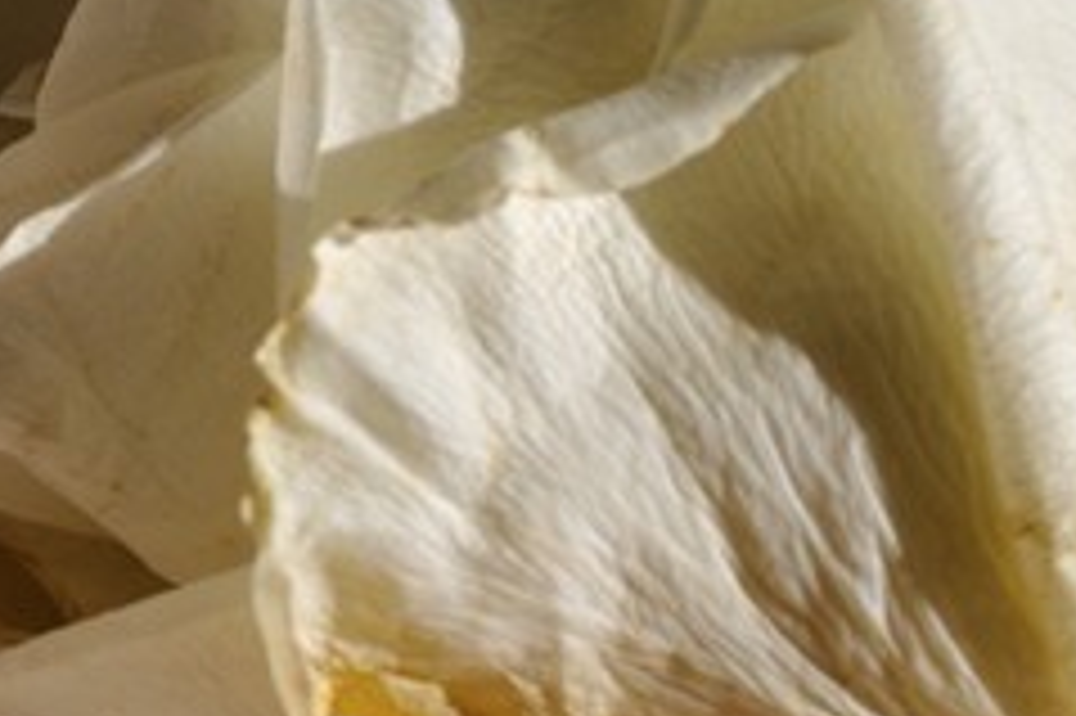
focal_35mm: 282
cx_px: -873
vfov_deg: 4.9
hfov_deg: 7.1
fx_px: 8423
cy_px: -2
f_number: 4.5
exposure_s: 1/1250
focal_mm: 50
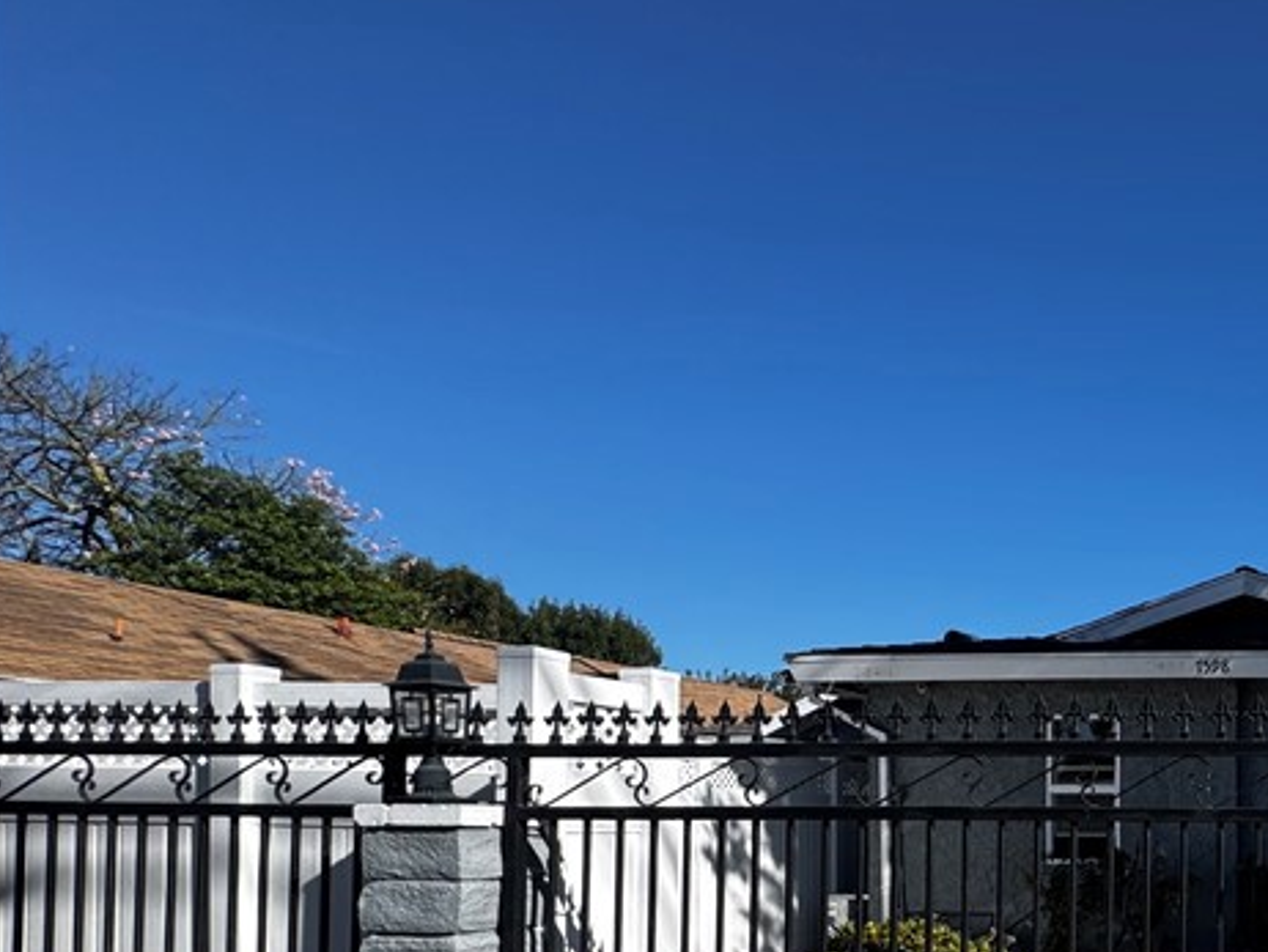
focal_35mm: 31
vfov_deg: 42.5
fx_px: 1136
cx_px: 1389
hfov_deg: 44.6
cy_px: 815
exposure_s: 1/1420
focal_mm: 2.22
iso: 50
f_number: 2.2
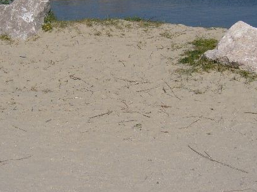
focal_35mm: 69
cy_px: 39
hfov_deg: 28.1
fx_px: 512
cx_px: 110
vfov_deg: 21.0
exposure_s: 1/1000
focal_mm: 5.8
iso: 80
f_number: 5.6
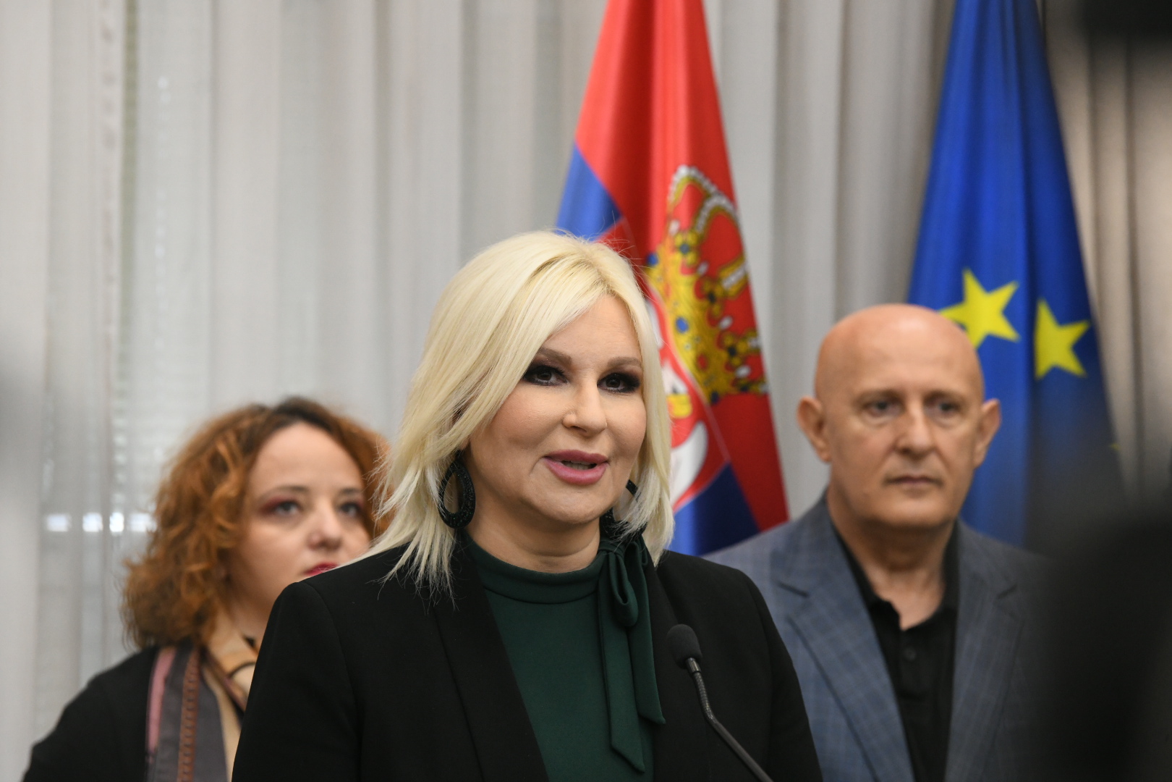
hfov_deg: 13.7
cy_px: 391
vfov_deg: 9.1
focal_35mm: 150
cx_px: 586
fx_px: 4883
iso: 4000
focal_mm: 150
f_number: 5
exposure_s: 1/200
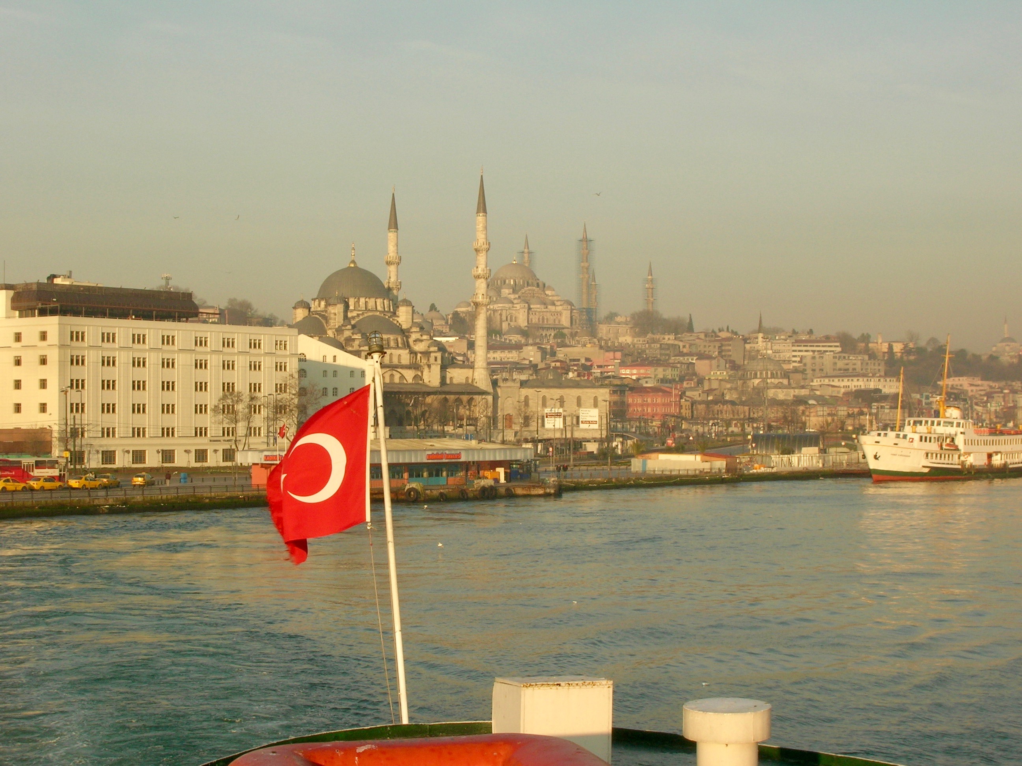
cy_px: 383
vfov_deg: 23.3
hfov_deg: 30.7
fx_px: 1860
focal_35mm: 63
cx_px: 511
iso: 50
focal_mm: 10.4
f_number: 6.1
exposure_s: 1/174
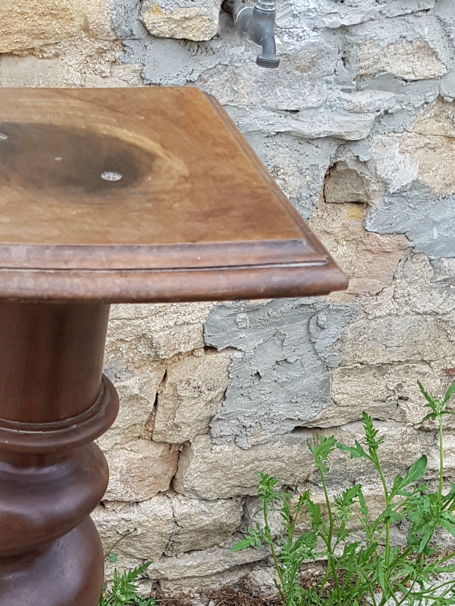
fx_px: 1087
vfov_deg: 29.5
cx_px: 64
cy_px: 578
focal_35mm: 62
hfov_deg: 23.2
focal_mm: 4.2
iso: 64
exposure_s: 1/100
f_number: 1.7
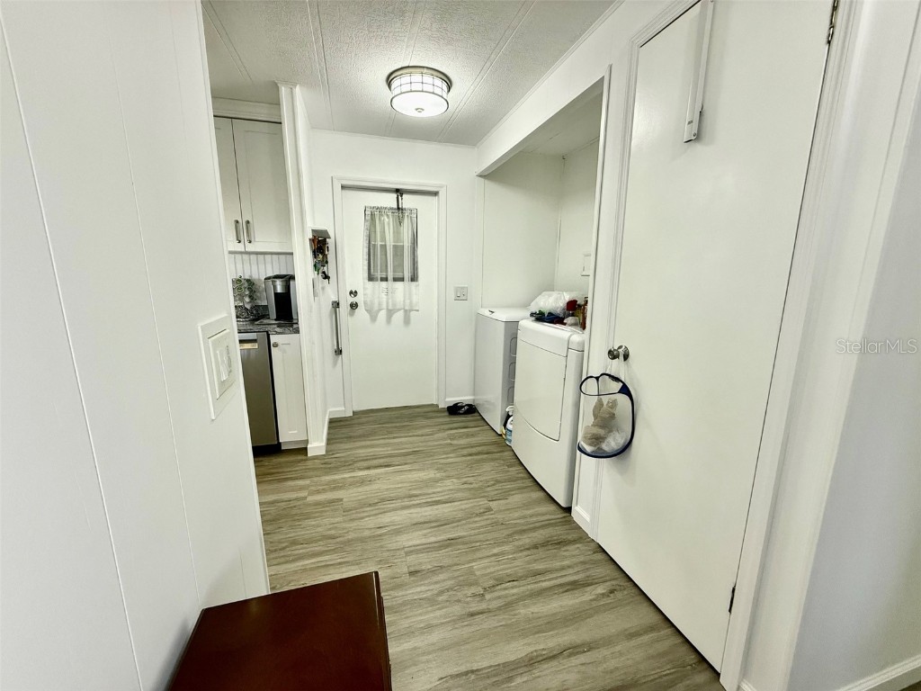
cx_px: 460
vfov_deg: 85.7
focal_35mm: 14
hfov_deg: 102.1
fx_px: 372
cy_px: 346
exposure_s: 1/120
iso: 200
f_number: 2.2
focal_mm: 2.22
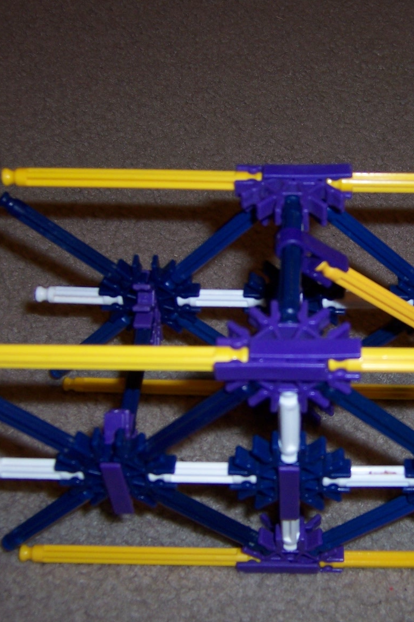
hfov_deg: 29.1
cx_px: 272
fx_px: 793
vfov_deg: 42.7
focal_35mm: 46
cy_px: 312
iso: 80
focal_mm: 5.5
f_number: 2.8
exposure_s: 1/60
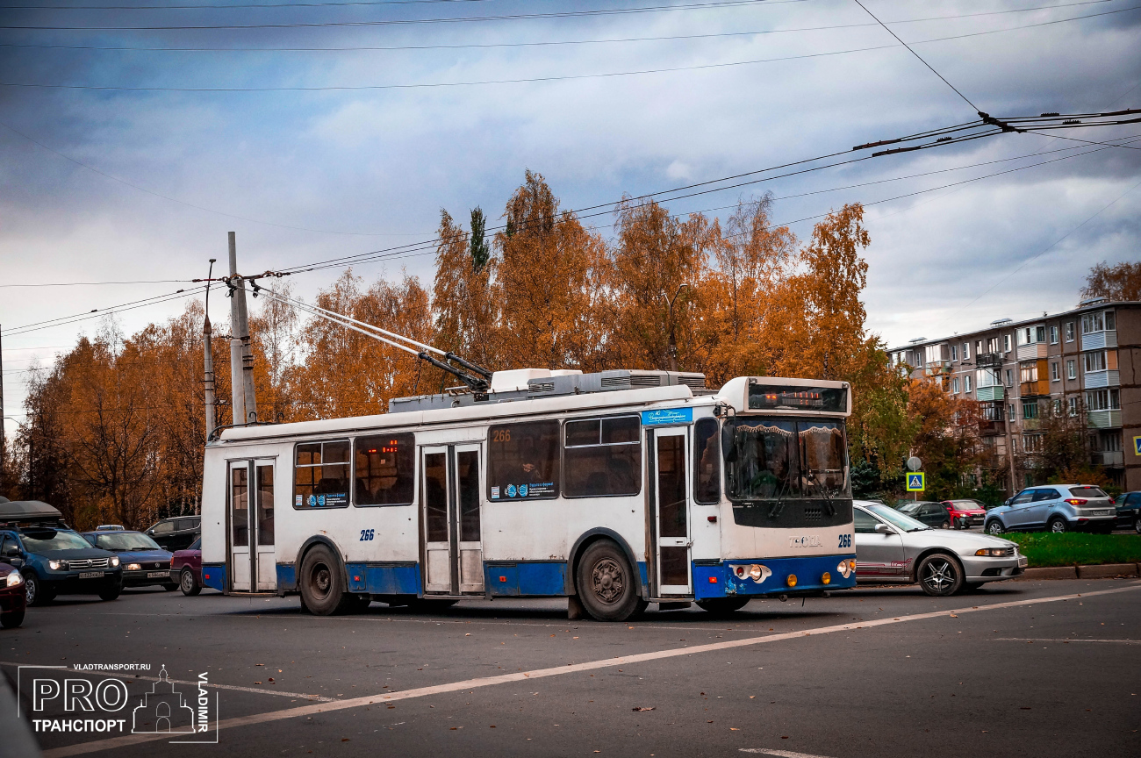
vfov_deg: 22.6
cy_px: 379
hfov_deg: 33.4
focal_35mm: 60
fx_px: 1900
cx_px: 570
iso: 800
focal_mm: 40
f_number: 7.1
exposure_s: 1/800
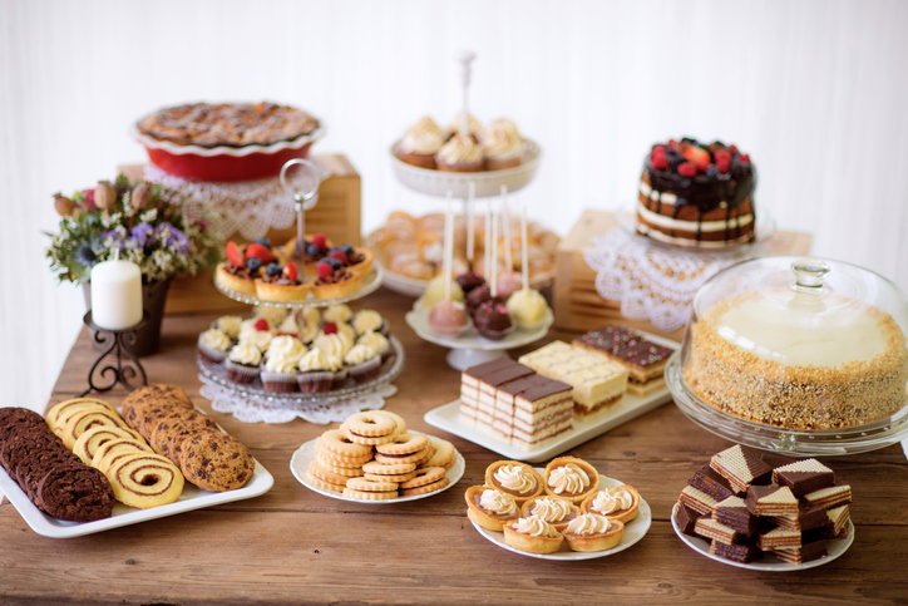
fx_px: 2144
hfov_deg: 23.9
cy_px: 303
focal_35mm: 85
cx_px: 454
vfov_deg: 16.1
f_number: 2
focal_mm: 85
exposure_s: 1/250
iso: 110
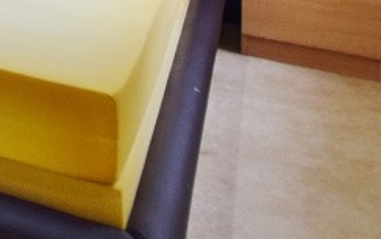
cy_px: -344
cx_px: -335
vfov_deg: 11.5
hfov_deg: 17.4
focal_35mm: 93
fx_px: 965
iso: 400
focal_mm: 11
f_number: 5
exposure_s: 1/100
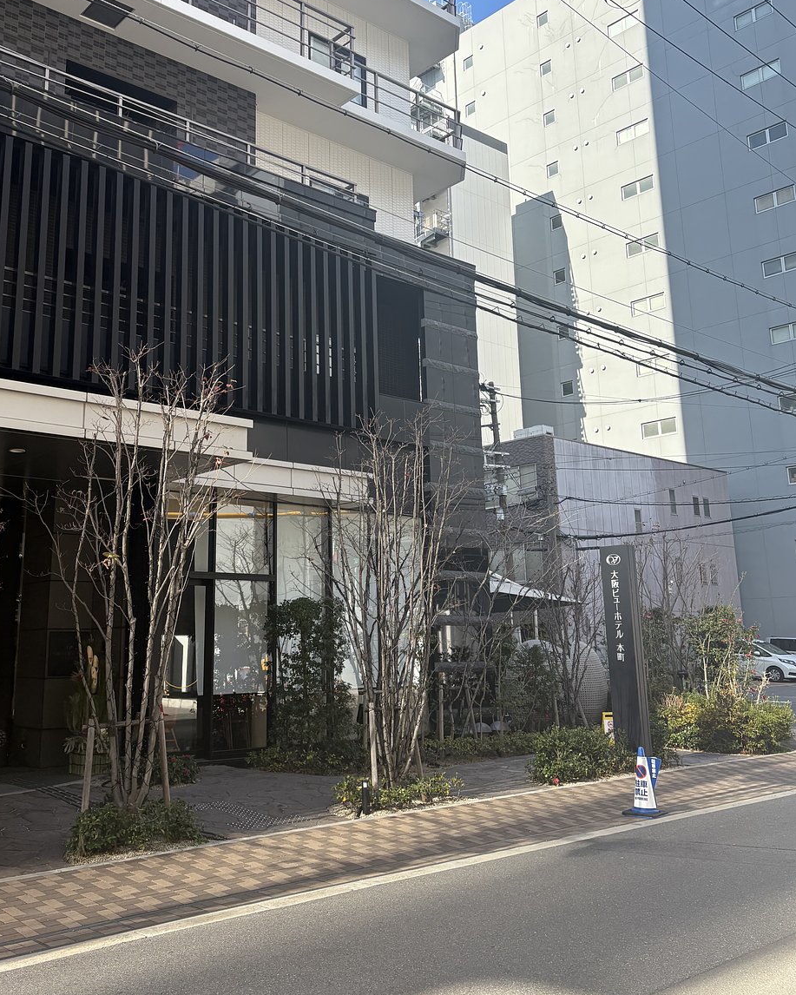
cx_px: 329
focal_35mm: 34
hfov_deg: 43.2
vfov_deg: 52.6
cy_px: 418
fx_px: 1001
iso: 64
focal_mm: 5.96
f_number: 1.6
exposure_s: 1/1311
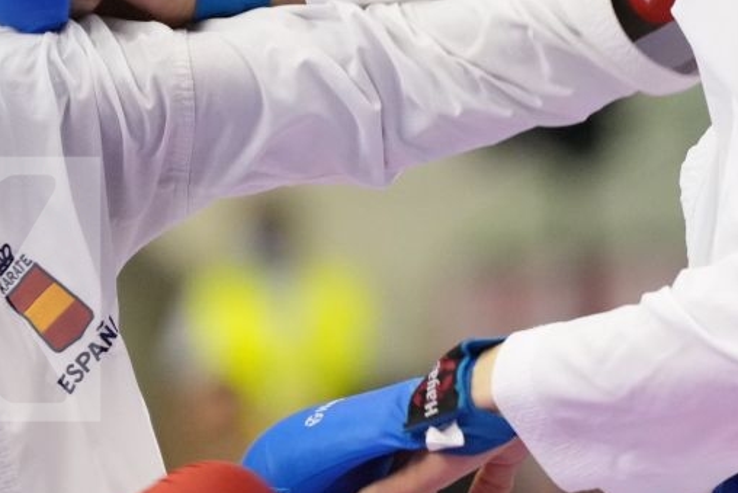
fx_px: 14517
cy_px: 289
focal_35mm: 708
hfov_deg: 2.9
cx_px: 458
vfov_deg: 1.9
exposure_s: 1/1000
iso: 5000
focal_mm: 200
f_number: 2.8
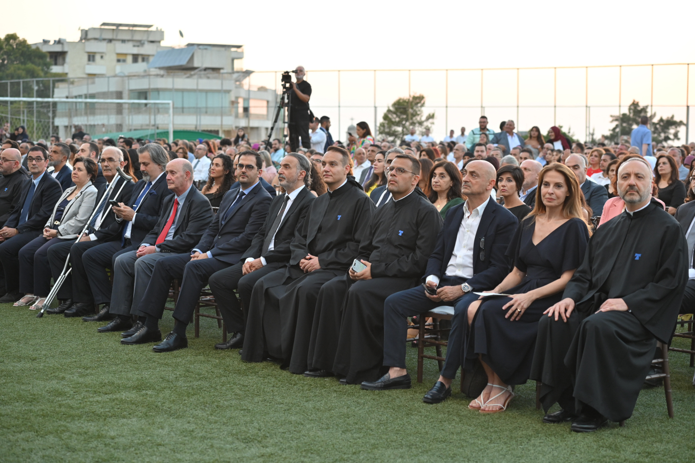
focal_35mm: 70
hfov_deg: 28.9
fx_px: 1351
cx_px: 348
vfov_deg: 19.4
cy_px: 232
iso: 1250
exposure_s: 1/320
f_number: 4
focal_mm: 70
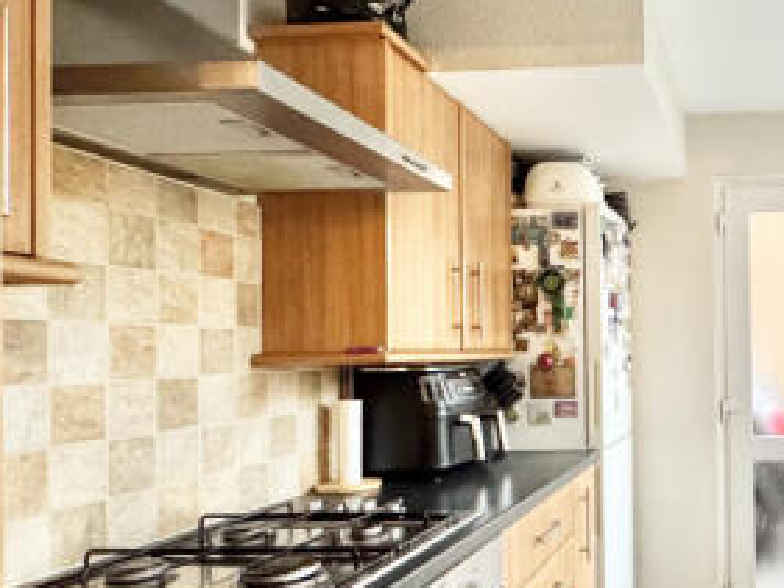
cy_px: 358
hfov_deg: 53.1
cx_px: 721
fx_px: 657
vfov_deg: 47.9
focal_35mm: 29
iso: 640
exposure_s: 1/50
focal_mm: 2.22
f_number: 2.2
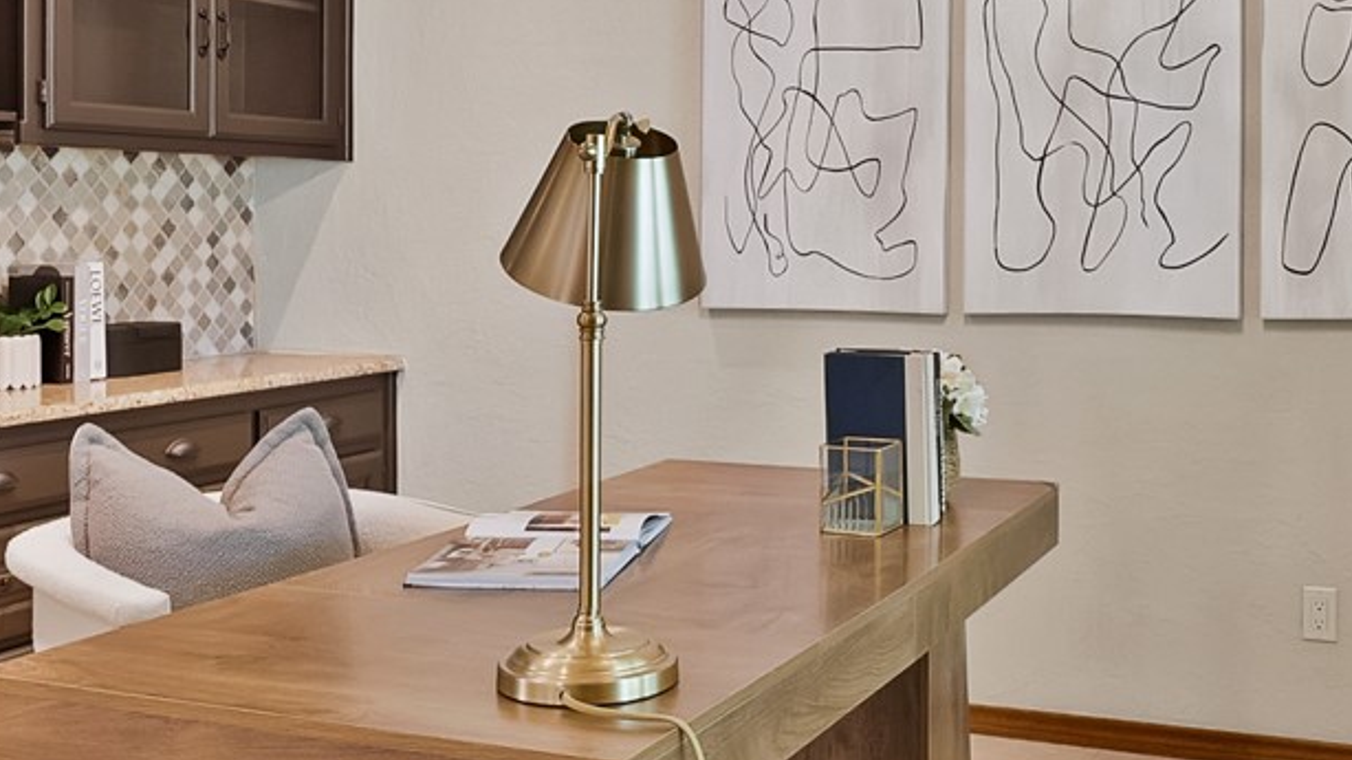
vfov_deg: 28.5
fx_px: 1469
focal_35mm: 41
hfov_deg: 48.7
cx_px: 885
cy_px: 187
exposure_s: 1.3
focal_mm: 12
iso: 640
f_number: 9
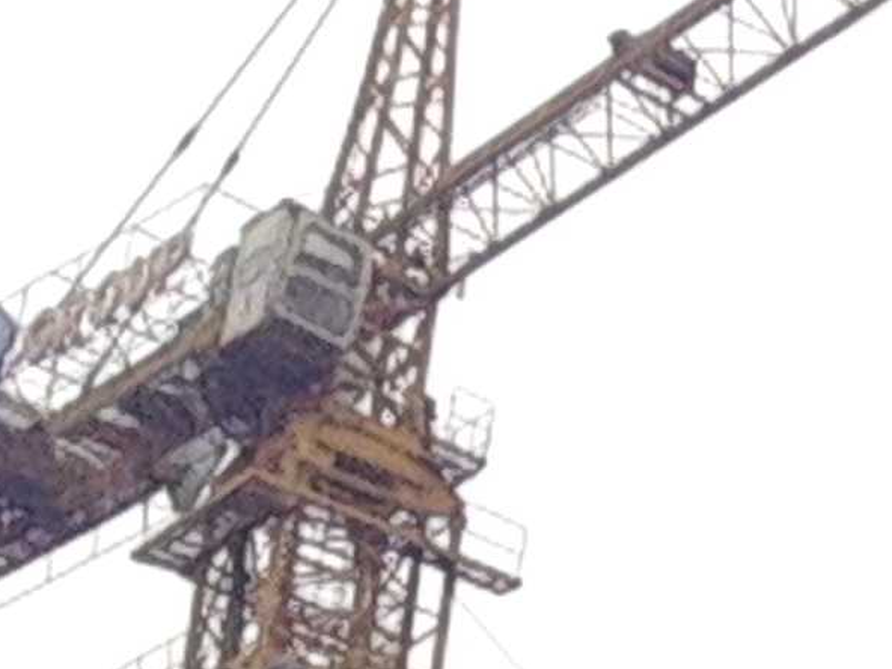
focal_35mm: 182
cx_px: 2427
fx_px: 4690
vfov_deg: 7.5
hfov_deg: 9.2
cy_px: 1700
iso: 200
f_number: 2.4
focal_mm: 4.12
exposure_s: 1/1106
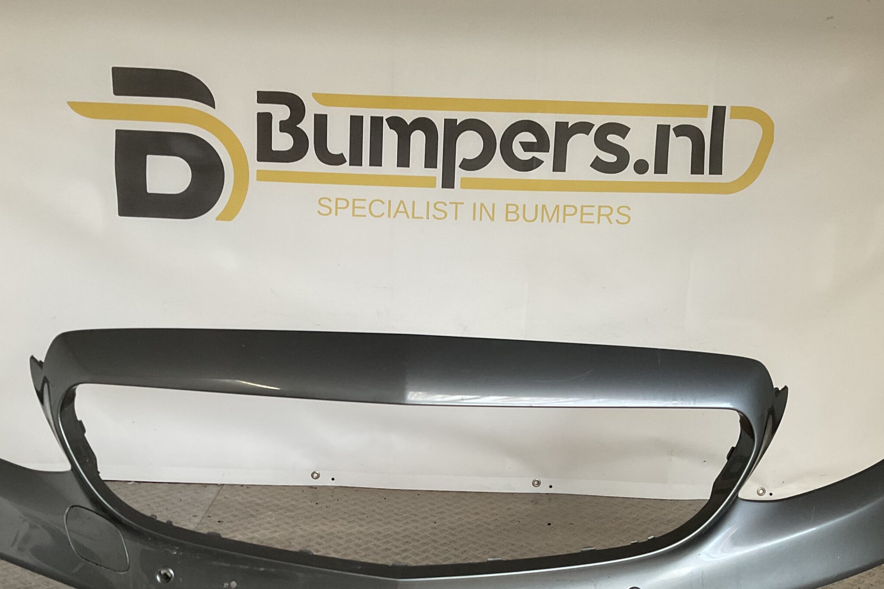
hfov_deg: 50.6
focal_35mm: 38
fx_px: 933
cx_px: 406
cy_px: 415
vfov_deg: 34.6
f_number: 1.8
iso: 64
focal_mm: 3
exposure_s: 1/50
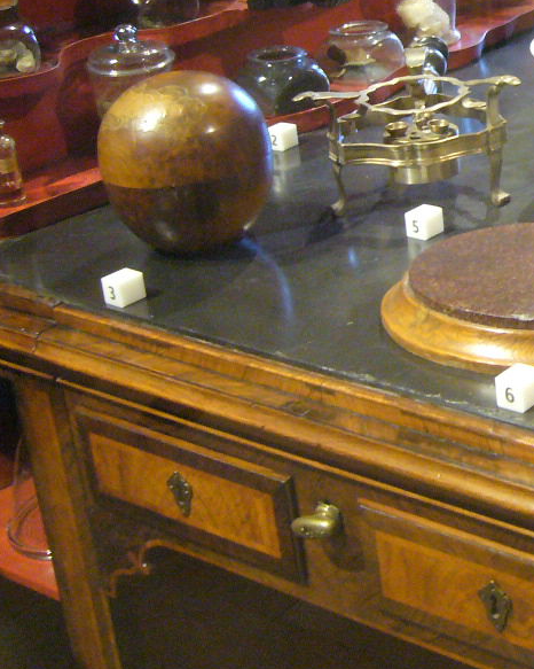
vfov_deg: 25.1
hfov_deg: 19.6
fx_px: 1482
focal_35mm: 75
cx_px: 587
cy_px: 160
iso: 400
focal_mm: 5.8
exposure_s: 1/13
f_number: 2.8
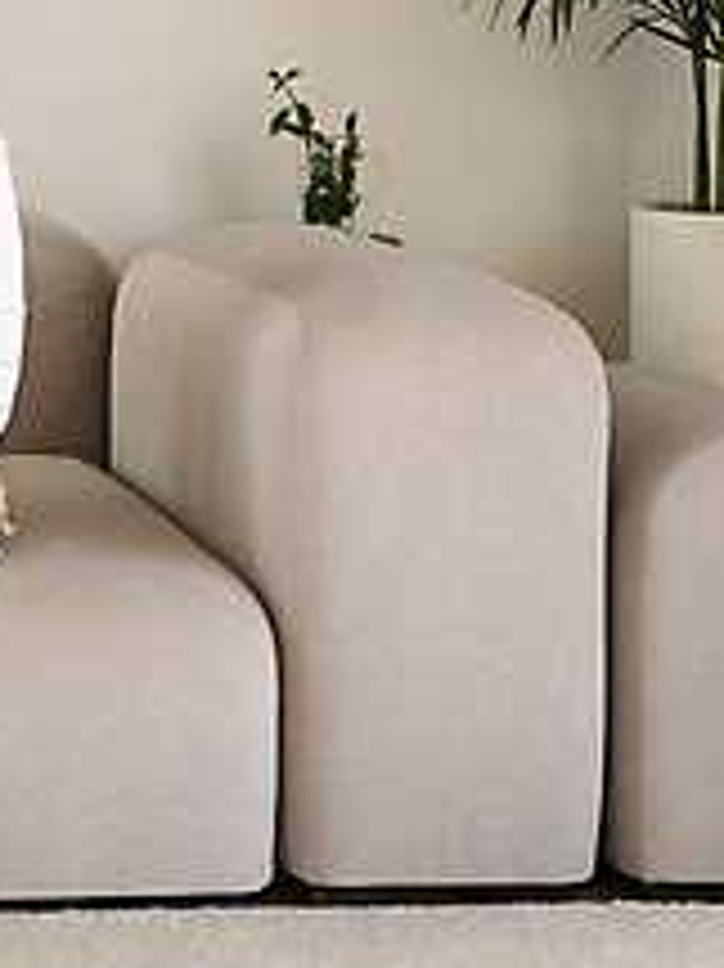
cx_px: -549
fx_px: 3378
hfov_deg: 11.4
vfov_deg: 16.2
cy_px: 212
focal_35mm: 121
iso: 200
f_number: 2.8
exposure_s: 1/250
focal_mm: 45
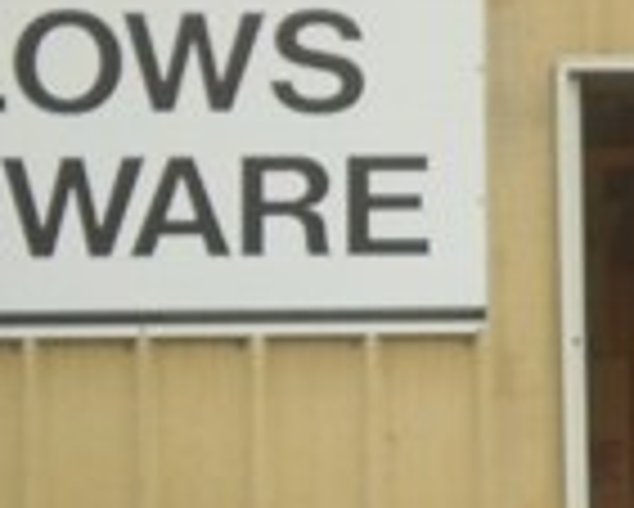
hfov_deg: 9.9
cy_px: 548
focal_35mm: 191
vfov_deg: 8.0
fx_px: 3586
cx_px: 850
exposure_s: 1/320
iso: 100
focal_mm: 7.61
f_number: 3.4
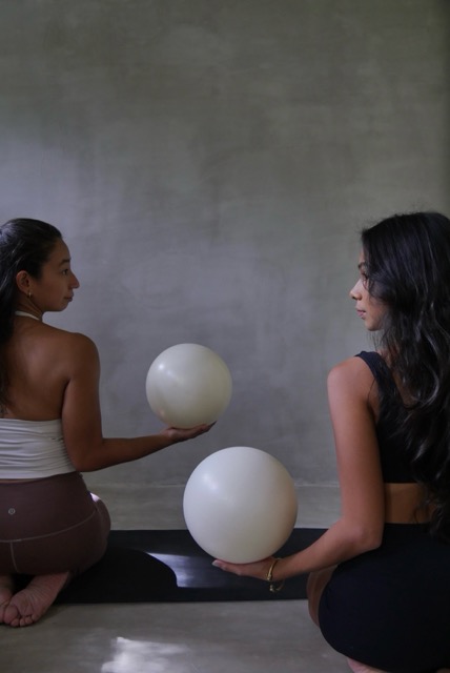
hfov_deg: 42.4
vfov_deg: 60.2
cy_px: 336
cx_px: 225
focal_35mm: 31
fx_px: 580
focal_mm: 15
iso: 400
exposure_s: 1/10
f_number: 3.6
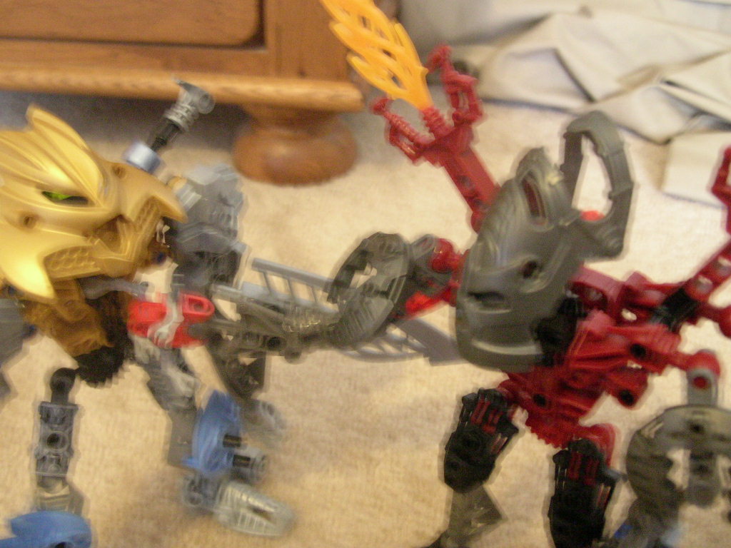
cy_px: 274
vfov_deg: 39.7
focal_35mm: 36
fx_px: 760
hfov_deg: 51.4
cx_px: 366
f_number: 2.7
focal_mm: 6
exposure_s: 1/3.2
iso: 300
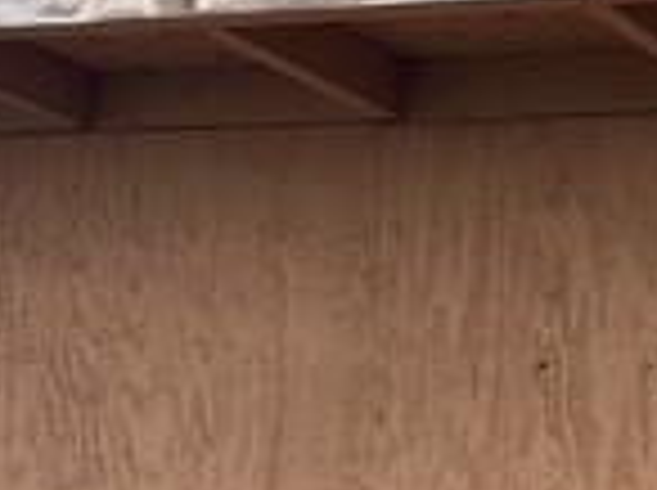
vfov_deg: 12.3
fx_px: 2160
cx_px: 1044
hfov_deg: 15.6
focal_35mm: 114
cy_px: 760
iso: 50
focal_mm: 5.1
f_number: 1.6
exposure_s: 1/696
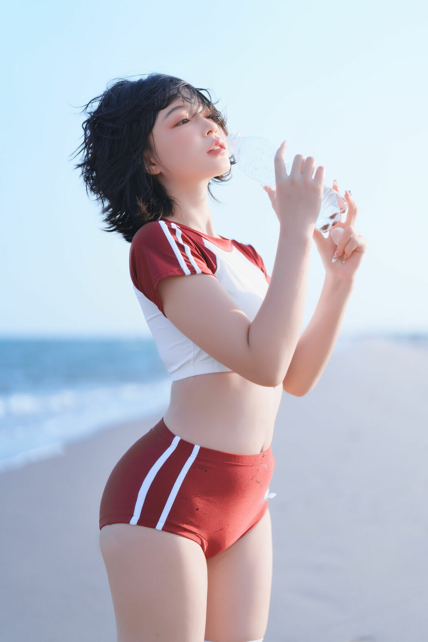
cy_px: 321
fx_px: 892
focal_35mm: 50
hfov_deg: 27.0
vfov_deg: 39.6
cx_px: 214
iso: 100
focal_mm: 50
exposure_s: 1/4000
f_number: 1.4
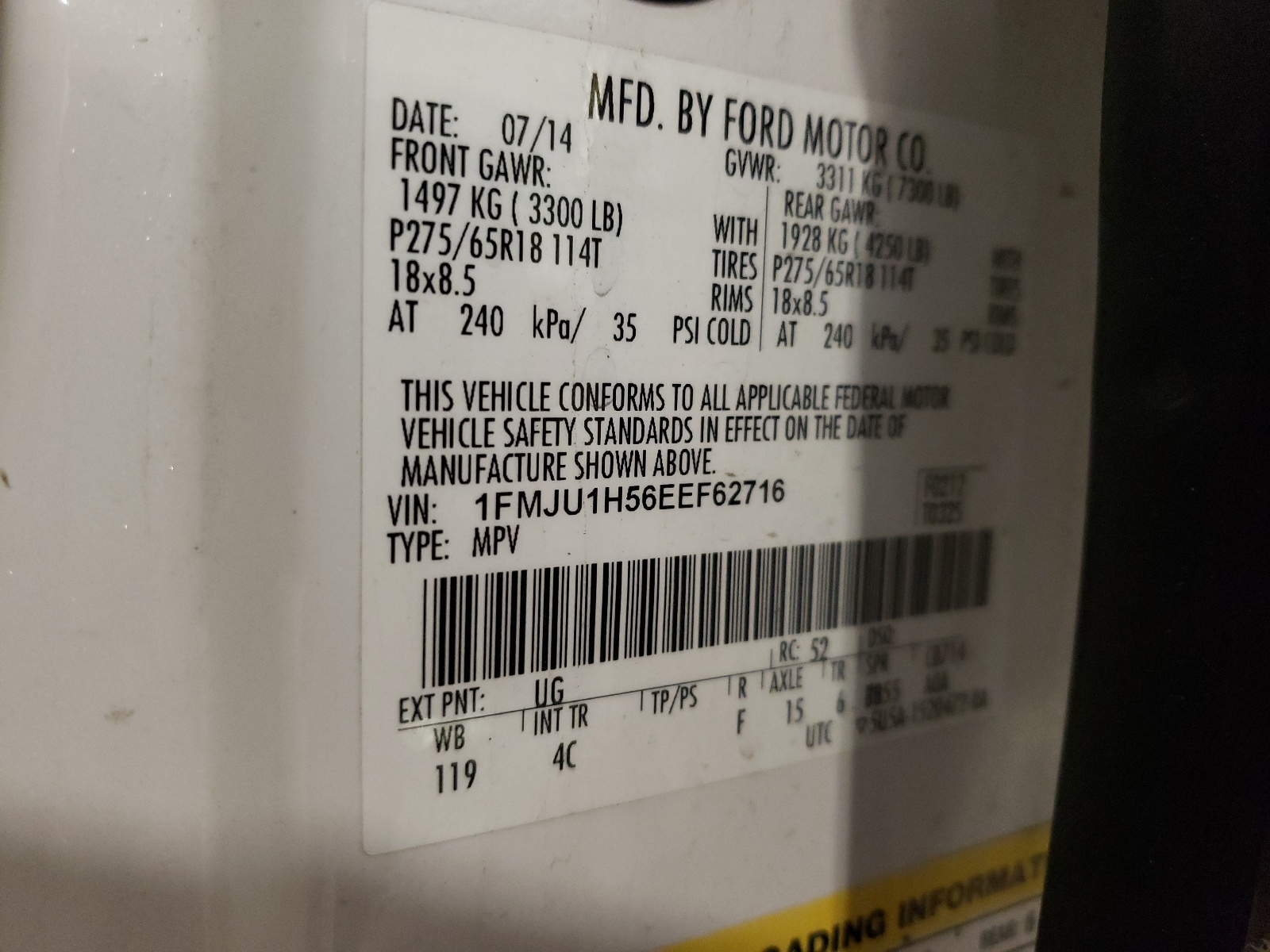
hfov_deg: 67.3
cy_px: 476
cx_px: 635
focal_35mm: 26
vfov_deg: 53.1
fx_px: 954
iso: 314
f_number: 1.5
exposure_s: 1/30
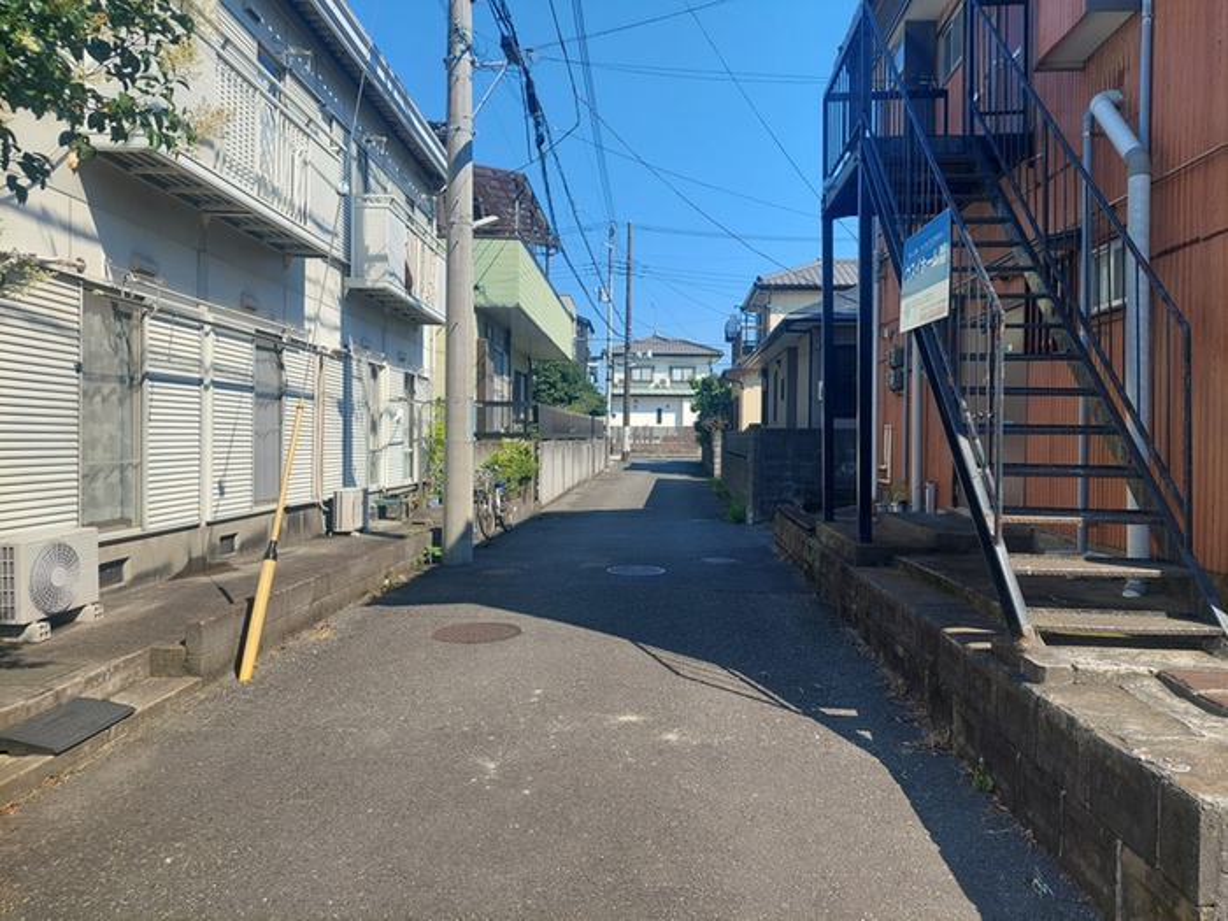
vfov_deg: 56.8
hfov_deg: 71.6
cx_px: 614
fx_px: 851
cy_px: 460
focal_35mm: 24
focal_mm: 5.23
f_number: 1.8
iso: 40
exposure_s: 1/951
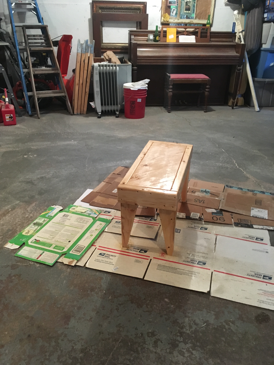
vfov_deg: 61.7
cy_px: 182
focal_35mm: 29
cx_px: 137
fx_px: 306
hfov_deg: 48.2
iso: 200
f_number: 2.2
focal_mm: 4.15
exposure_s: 1/15
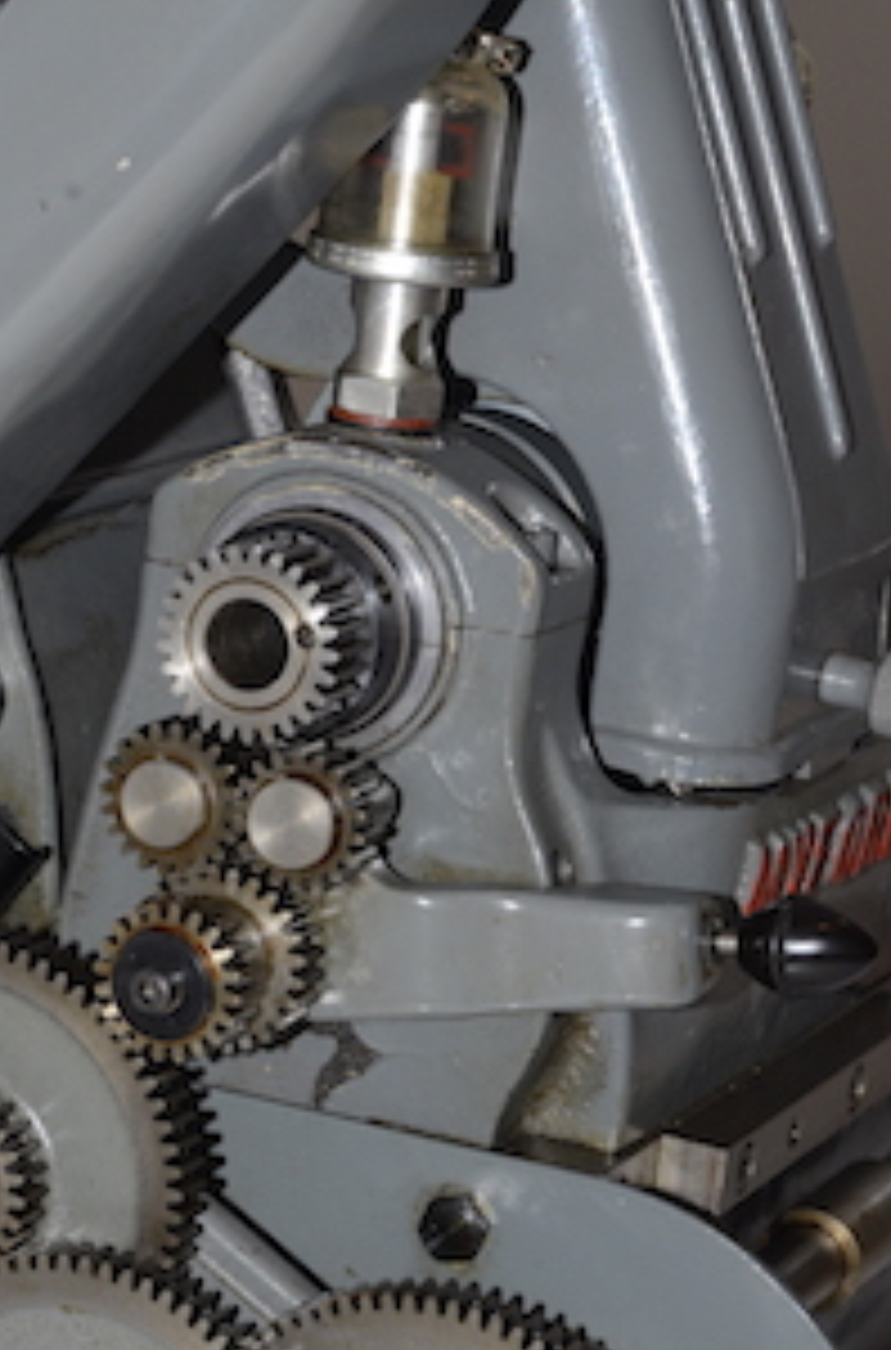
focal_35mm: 143
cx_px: 333
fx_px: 5346
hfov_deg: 9.5
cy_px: 904
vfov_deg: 14.4
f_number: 14
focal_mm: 70
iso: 800
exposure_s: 1/60
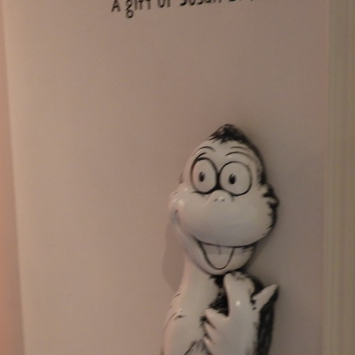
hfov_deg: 18.7
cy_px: 321
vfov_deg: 18.8
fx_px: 1056
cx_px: 21
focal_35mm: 91
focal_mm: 7.2
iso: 220
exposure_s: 1/30
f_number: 3.8
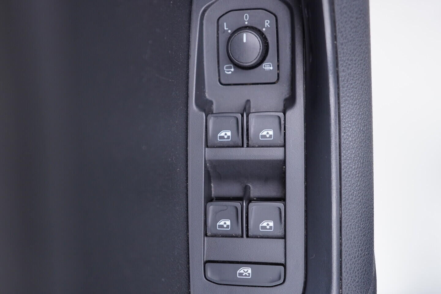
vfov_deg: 36.9
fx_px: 441
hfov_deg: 53.1
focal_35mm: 36
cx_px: 220
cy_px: 147
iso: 320
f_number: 2.8
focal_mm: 24
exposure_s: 1/40
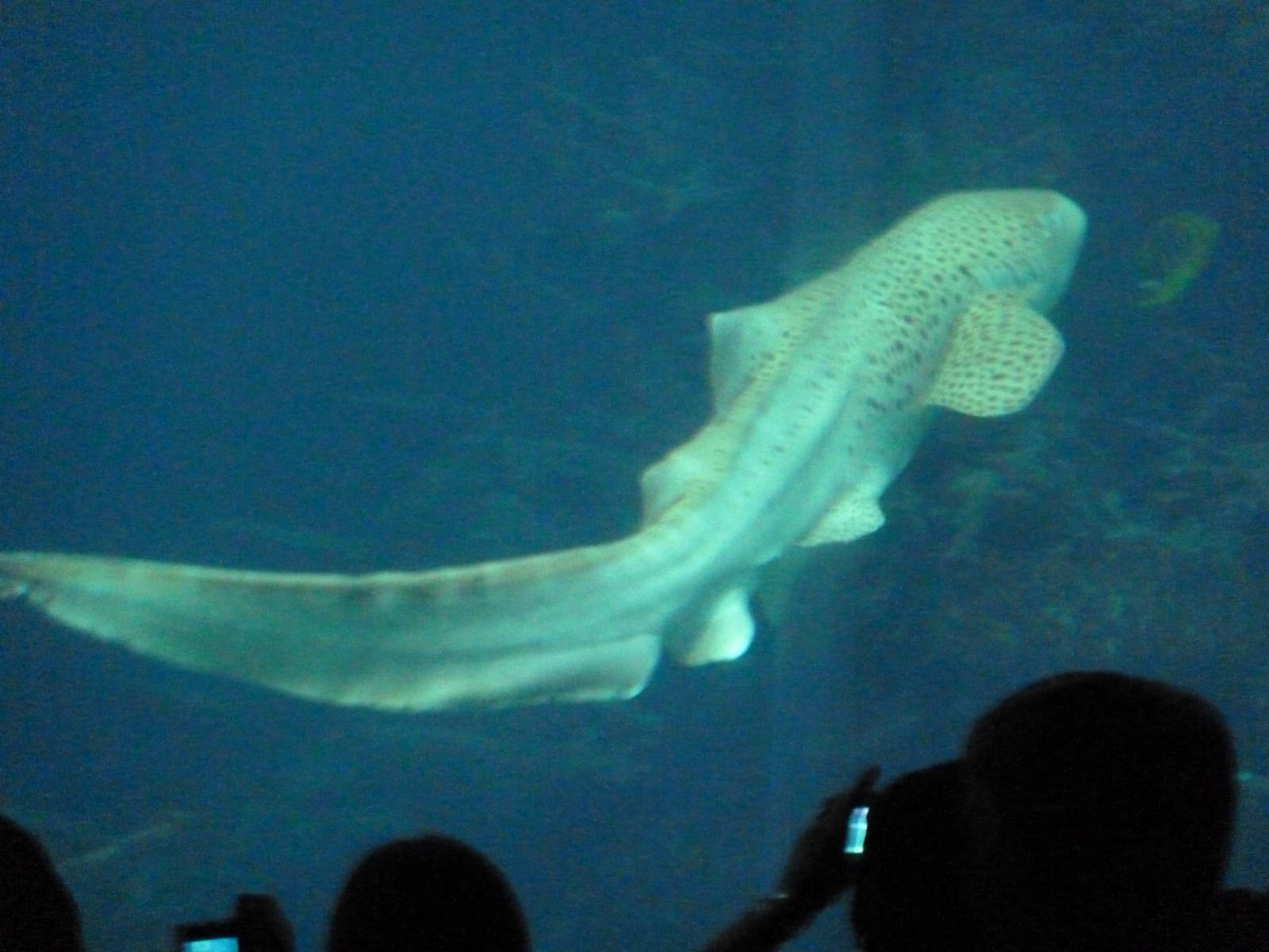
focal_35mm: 300
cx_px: 634
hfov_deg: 6.6
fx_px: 10998
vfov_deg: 5.0
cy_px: 476
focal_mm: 49.2
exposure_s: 1/30
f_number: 4.9
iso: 1600
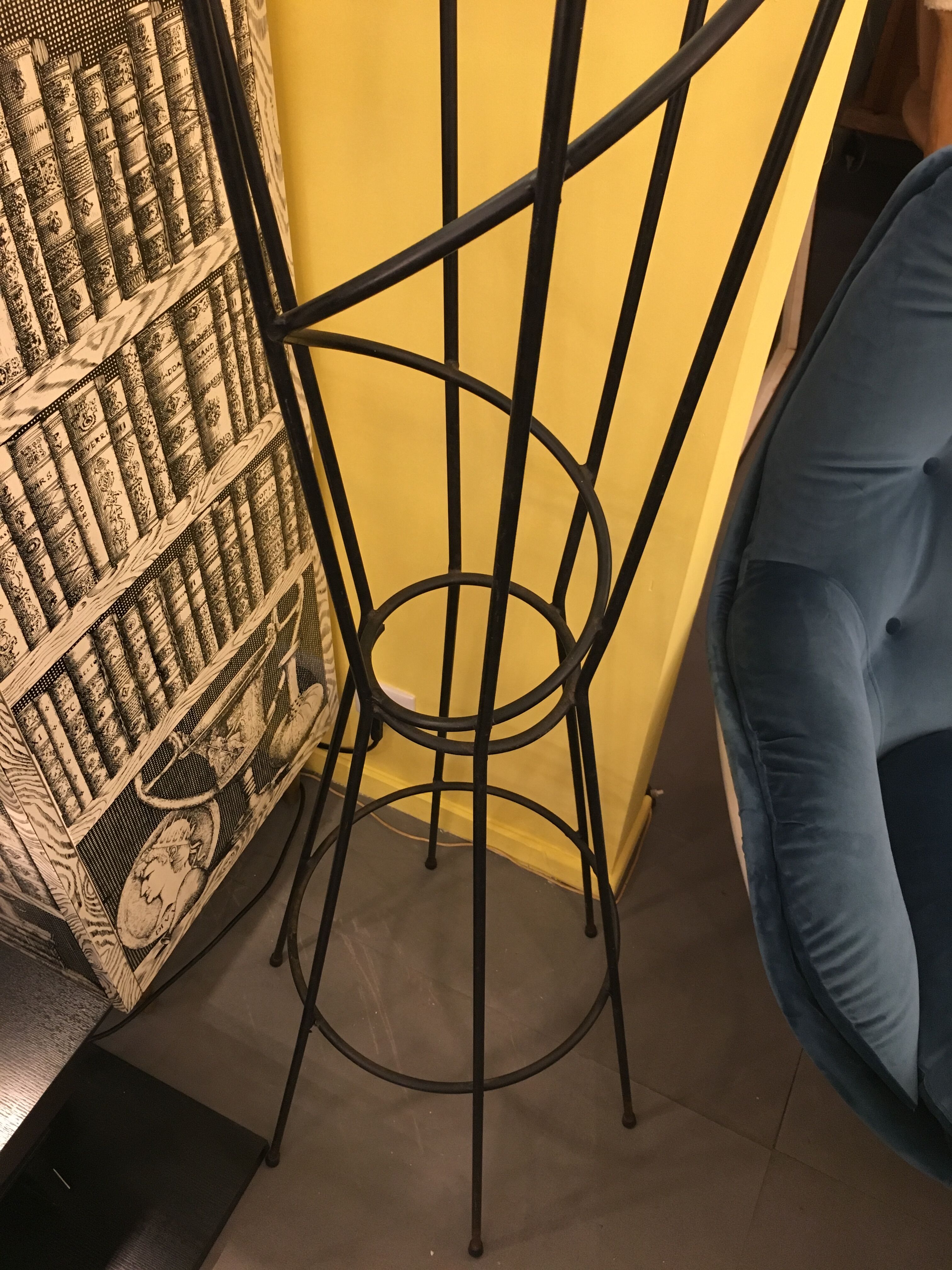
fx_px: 1063
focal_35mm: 29
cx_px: 476
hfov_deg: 48.2
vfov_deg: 61.7
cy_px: 635
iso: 160
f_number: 2.2
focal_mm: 4.15
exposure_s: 1/33
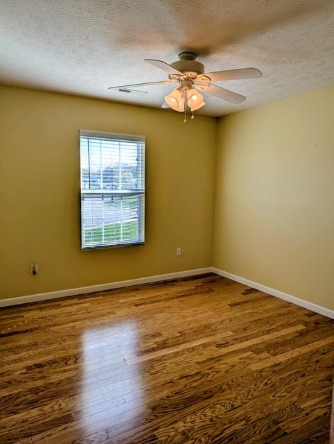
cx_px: 167
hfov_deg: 56.9
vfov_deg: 71.5
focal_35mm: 24
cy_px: 222
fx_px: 308
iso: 53
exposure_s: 1/682
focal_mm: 6.81
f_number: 1.85
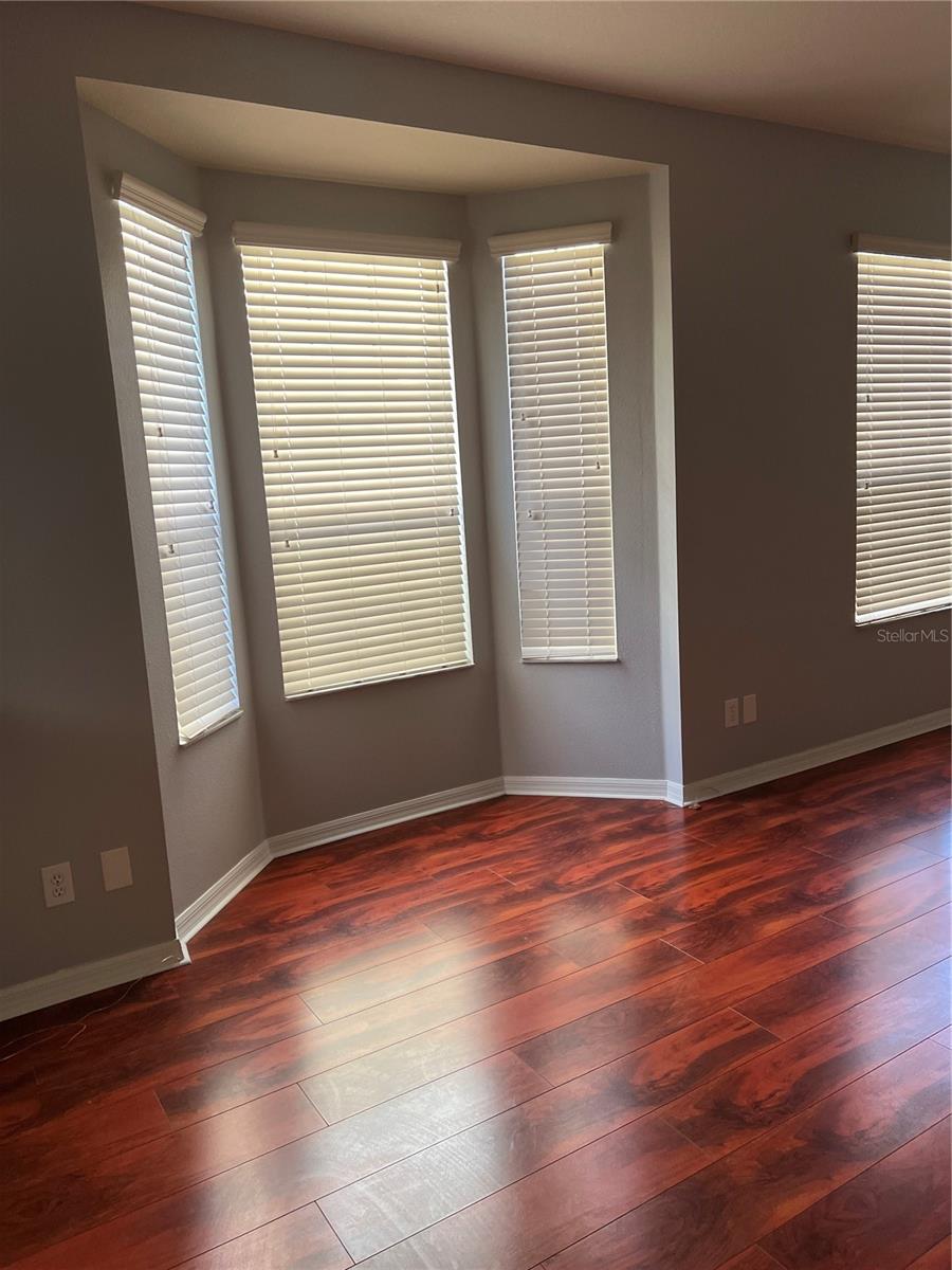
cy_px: 635
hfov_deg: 53.1
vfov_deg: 67.3
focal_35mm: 26
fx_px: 953
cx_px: 476
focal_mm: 5.7
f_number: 1.5
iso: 125
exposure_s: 1/121
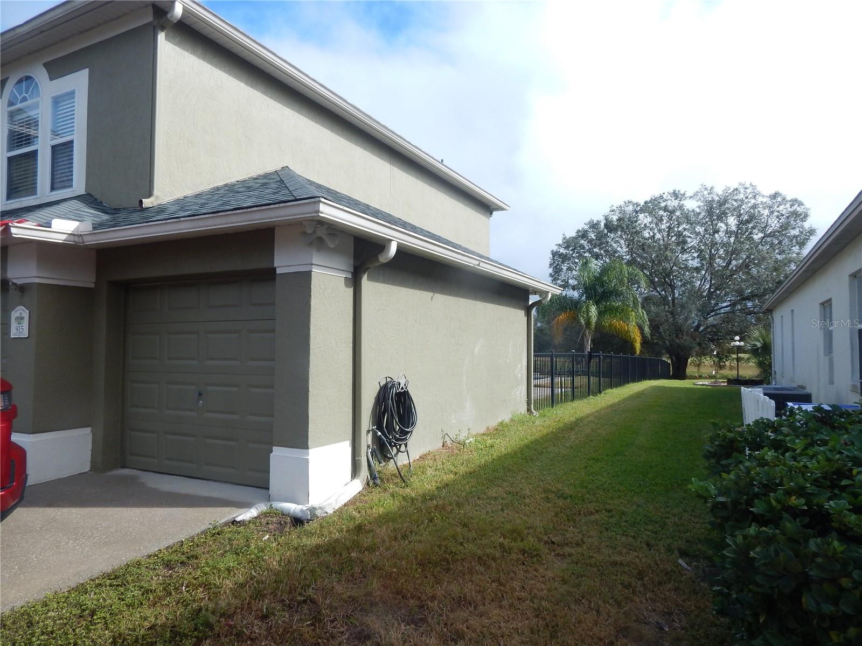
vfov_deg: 61.1
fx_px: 548
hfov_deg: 76.4
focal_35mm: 22
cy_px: 323
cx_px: 431
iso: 125
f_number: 3
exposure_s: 1/1500
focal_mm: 4
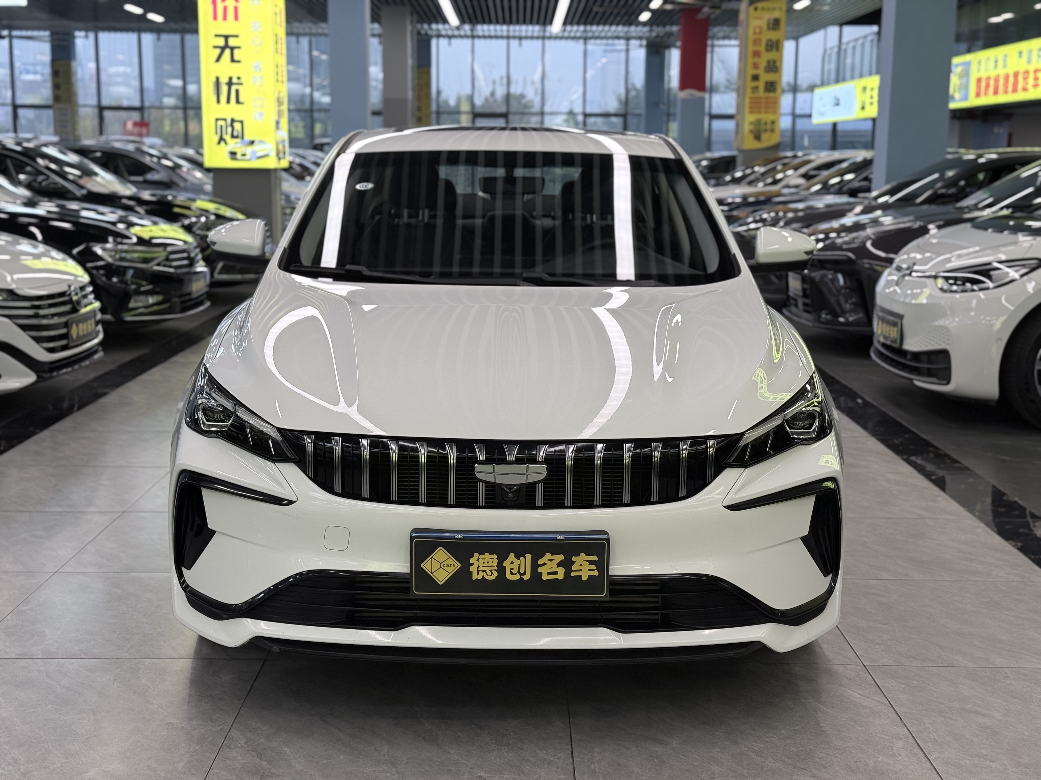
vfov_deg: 30.3
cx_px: 520
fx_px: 1443
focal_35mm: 48
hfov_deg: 39.7
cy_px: 390
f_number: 1.78
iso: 50
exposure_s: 1/149
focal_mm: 6.76
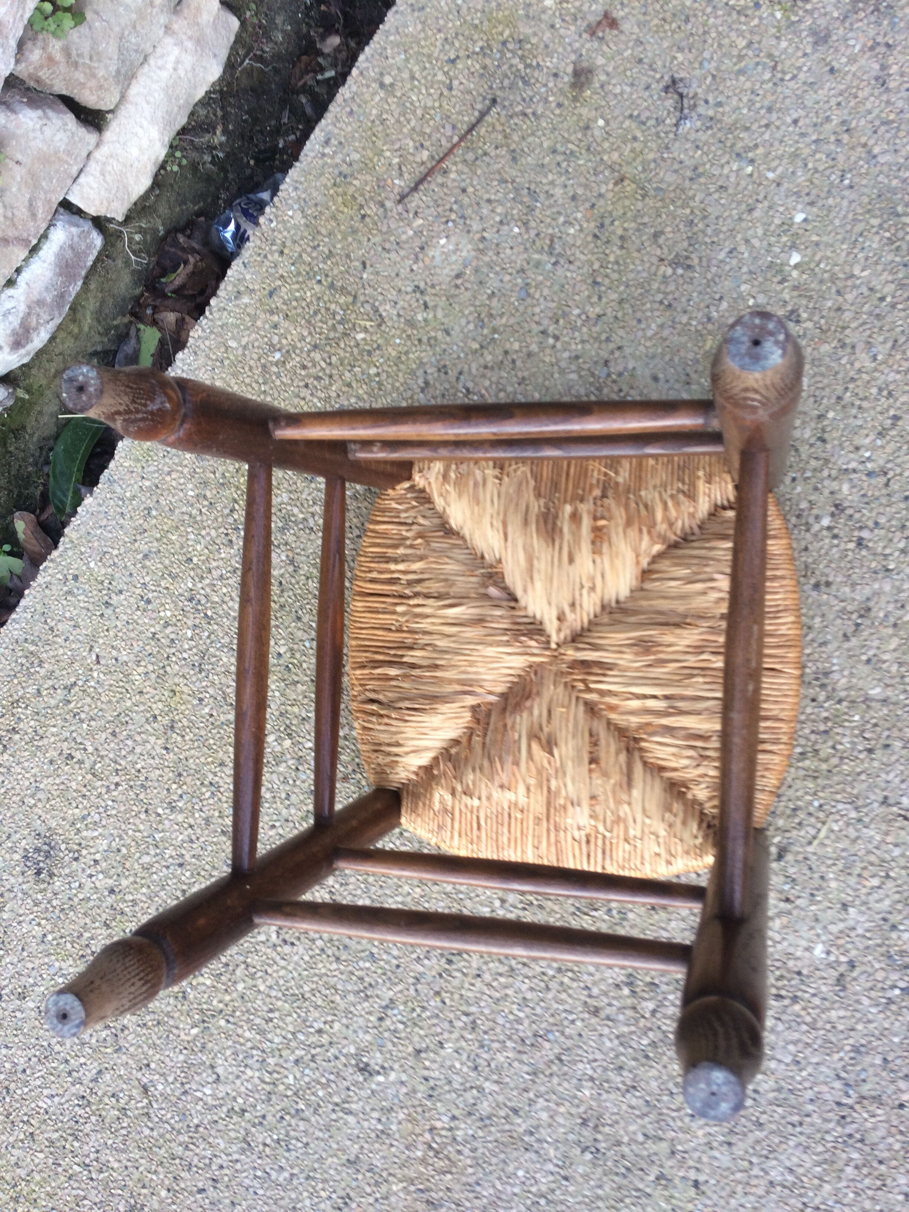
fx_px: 1015
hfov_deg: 48.2
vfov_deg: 61.7
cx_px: 454
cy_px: 606
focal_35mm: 29
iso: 50
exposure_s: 1/100
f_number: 2.2
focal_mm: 4.15
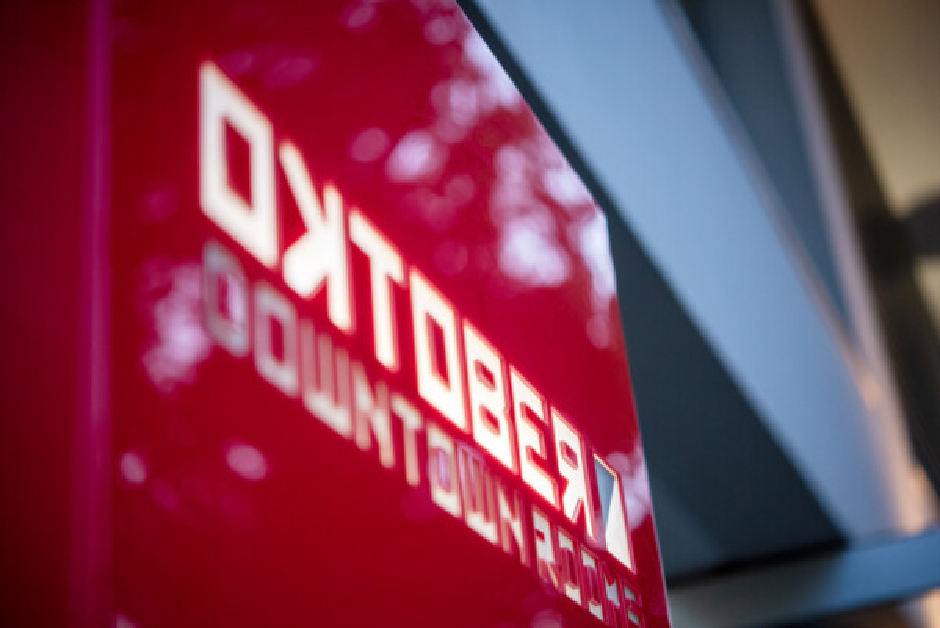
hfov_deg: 33.4
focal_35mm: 60
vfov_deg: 22.7
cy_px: 314
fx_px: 1568
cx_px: 470
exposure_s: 1/80
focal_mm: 60
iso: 2000
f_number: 2.8
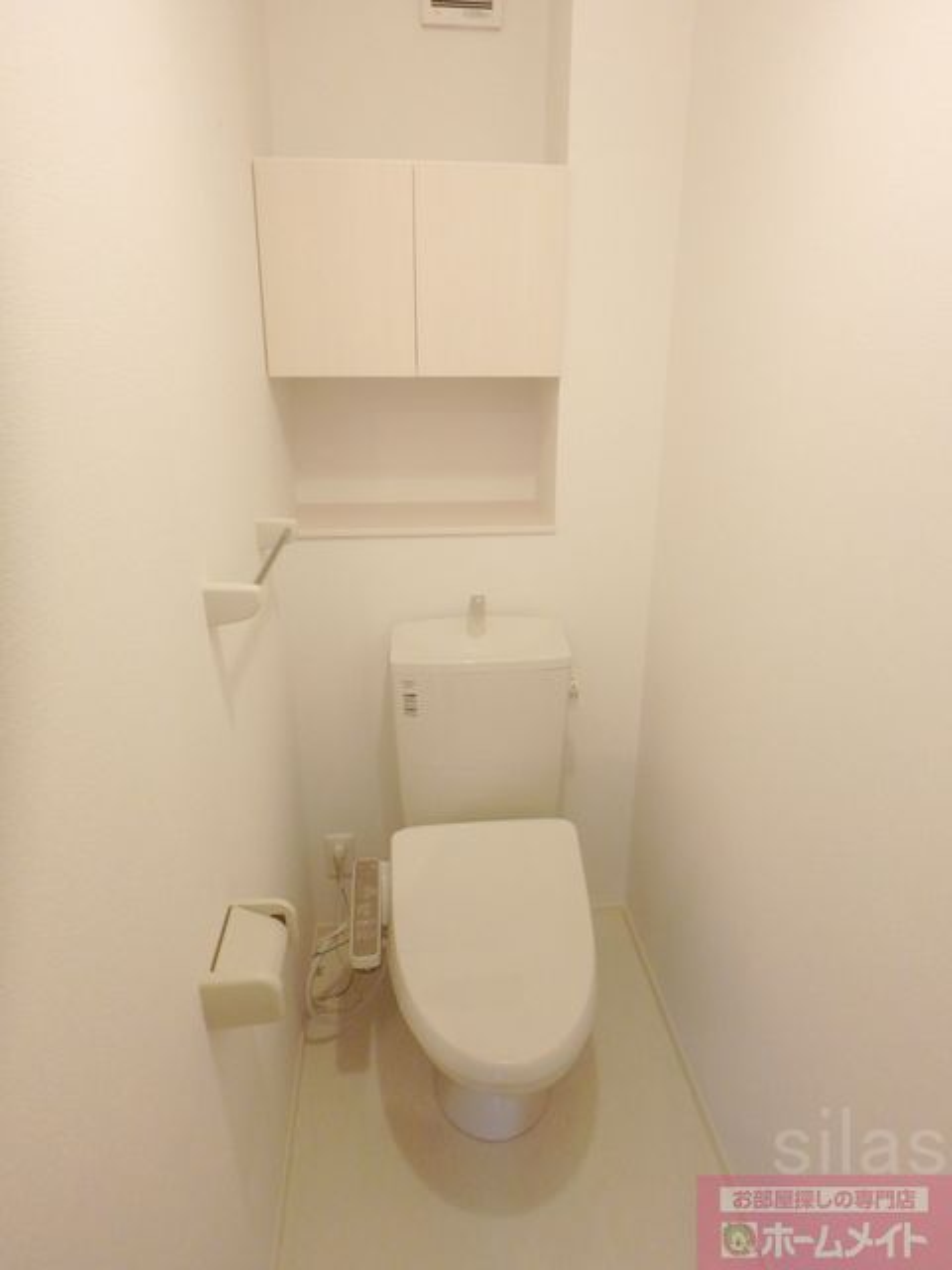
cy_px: 635
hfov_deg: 63.4
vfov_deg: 79.0
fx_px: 770
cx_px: 476
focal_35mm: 21
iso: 500
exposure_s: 1/30
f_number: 3.5
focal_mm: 3.7
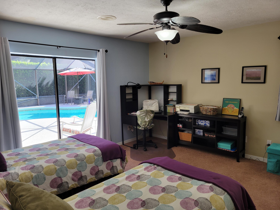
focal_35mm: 26
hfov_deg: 67.3
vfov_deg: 53.1
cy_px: 105
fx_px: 210
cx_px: 140
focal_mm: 5.4
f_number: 1.8
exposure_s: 1/120
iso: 50
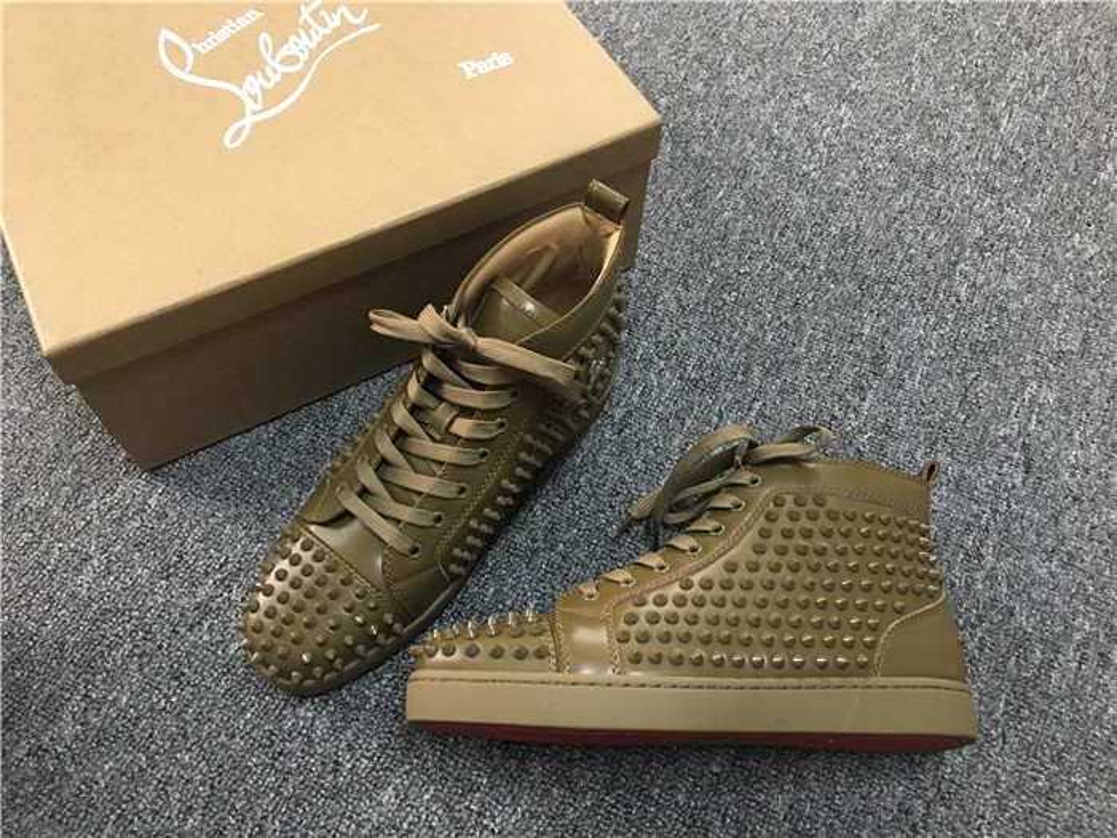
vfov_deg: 48.2
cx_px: 558
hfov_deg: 61.7
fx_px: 936
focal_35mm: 29
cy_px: 419
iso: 200
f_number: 2.2
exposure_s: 1/20
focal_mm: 4.15
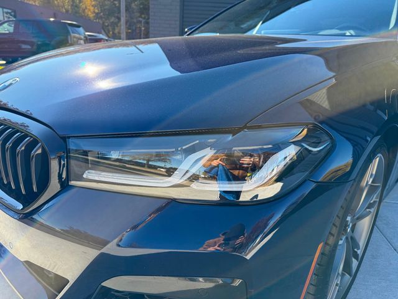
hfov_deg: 71.6
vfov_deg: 56.8
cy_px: 150
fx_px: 276
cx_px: 199
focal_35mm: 24
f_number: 1.78
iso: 100
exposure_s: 1/1271
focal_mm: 6.76
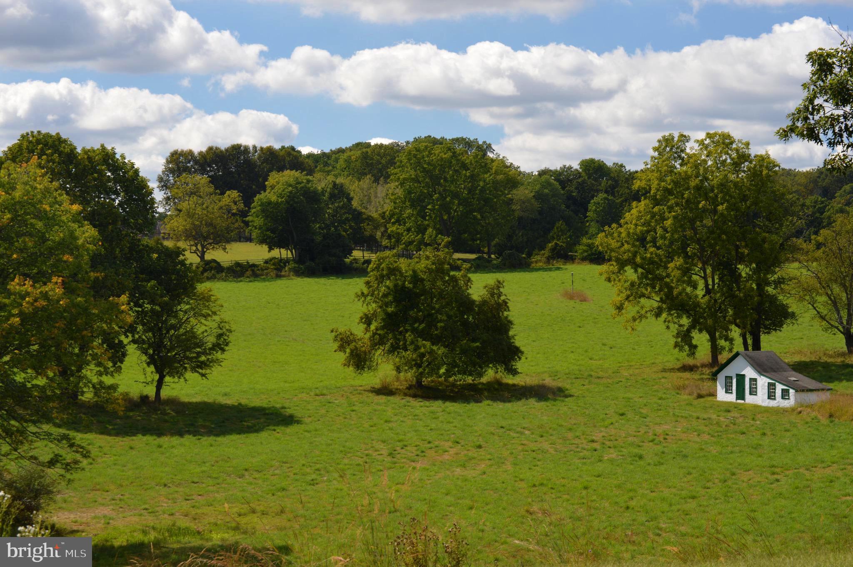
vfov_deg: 16.5
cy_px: 284
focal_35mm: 82
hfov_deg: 24.6
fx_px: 1953
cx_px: 426
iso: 100
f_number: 6.3
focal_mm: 55
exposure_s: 1/160
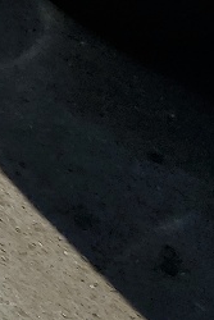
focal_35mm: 173
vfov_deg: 10.6
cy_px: -389
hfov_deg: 6.1
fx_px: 1540
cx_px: -745
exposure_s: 1/10000
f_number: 1.5
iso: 50
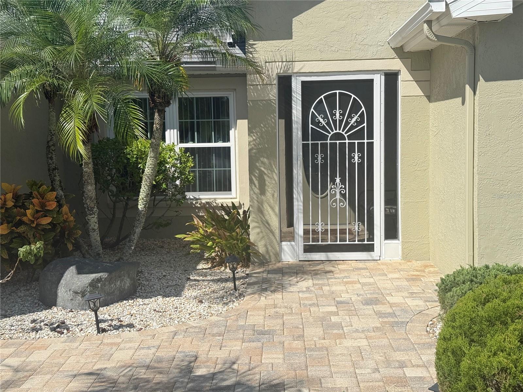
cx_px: 262
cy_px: 196
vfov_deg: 30.3
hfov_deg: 39.7
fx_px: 725
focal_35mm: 48
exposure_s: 1/4329
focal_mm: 6.76
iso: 64
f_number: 1.78
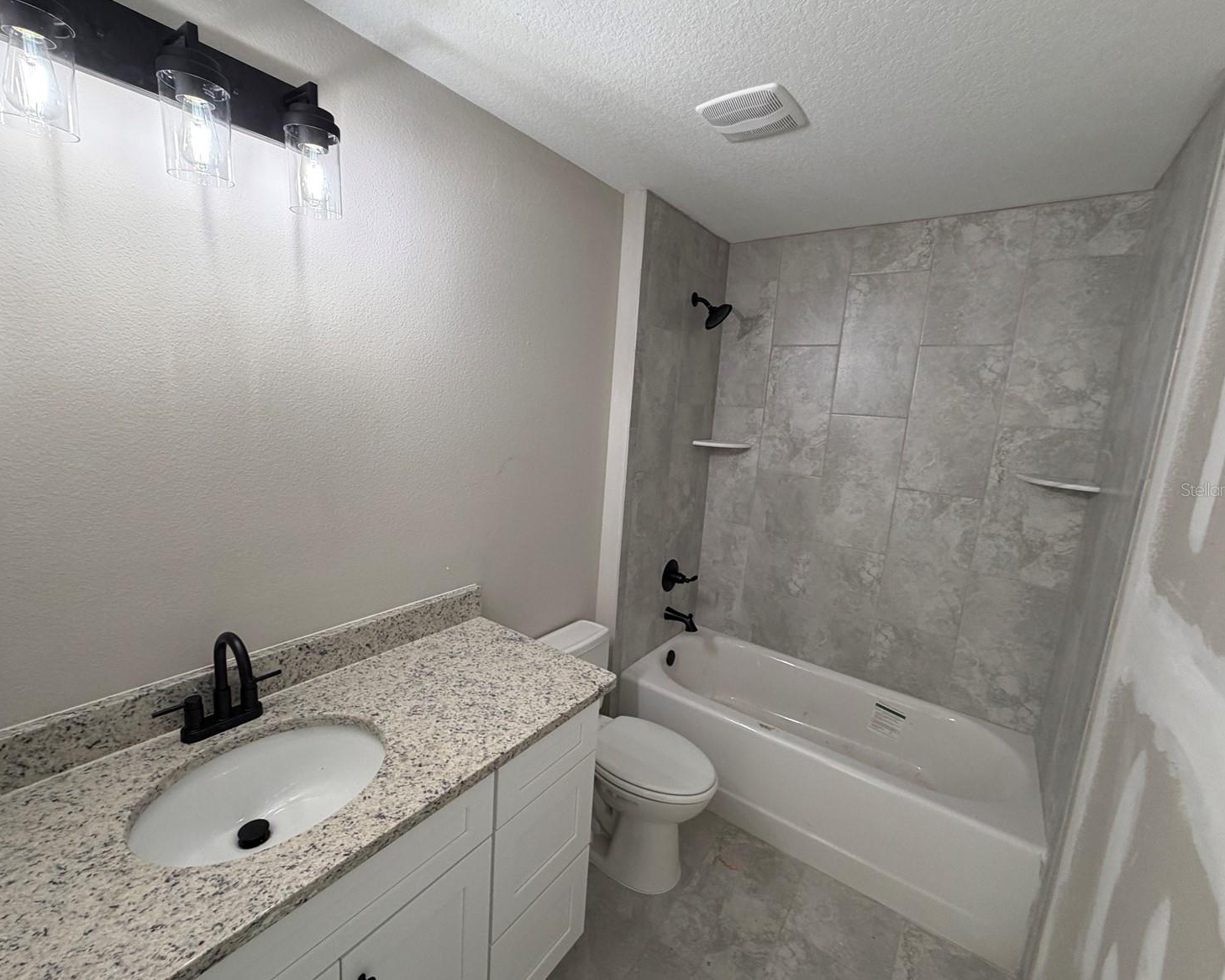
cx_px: 588
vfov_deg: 84.0
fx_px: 544
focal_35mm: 15
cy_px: 489
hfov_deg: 96.8
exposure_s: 1/120
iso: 200
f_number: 2.2
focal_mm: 2.22
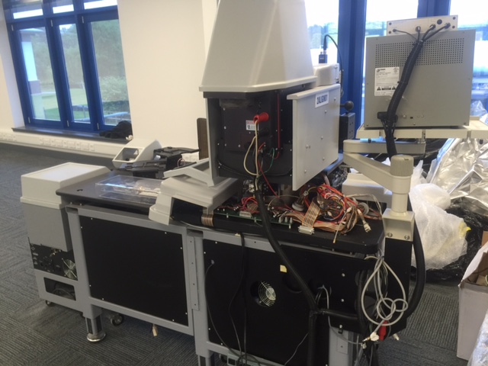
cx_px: 244
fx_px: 409
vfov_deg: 48.2
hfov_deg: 61.7
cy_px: 183
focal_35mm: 29
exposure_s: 1/17
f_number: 2.2
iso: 40
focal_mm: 4.15
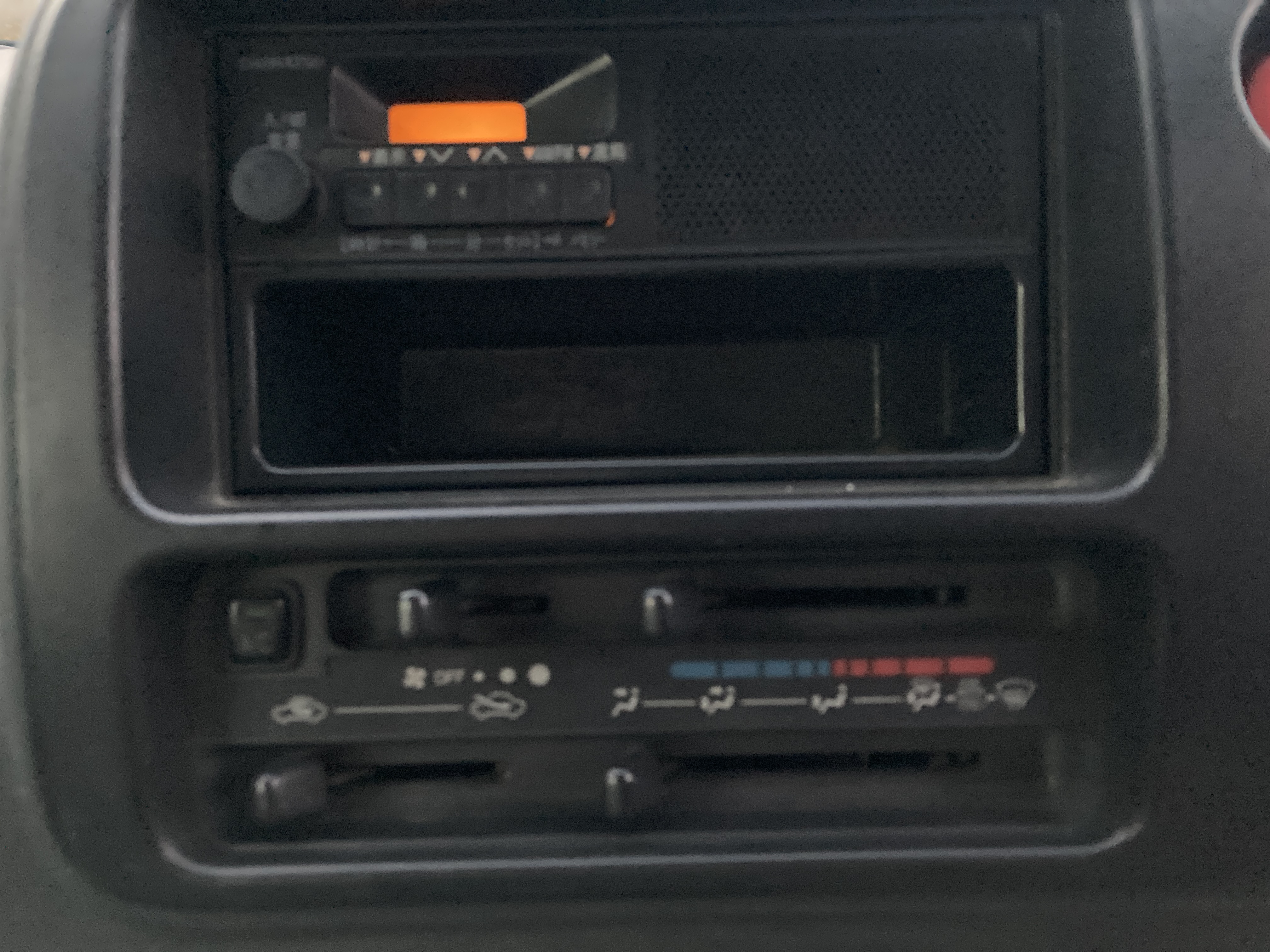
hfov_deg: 63.4
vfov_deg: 49.7
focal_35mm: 28
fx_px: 1027
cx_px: 635
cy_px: 476
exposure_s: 1/15
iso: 1250
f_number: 1.8
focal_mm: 3.99
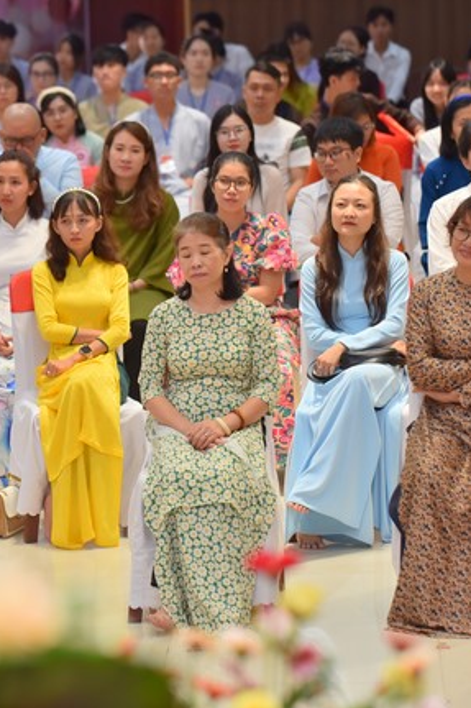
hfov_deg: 7.6
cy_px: 354
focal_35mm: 181
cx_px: 213
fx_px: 3555
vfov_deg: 11.4
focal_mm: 120
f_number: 3.5
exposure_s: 1/200
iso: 1000
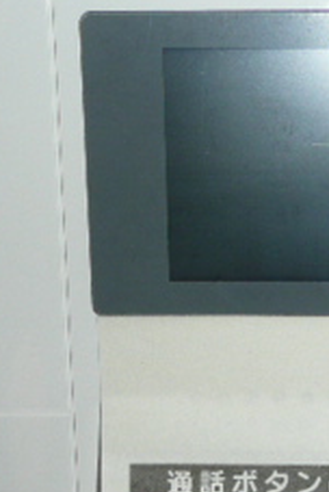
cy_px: 418
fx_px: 1121
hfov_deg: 16.5
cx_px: 279
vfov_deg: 24.2
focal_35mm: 82
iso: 100
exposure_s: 1/30
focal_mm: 4.6
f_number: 3.3
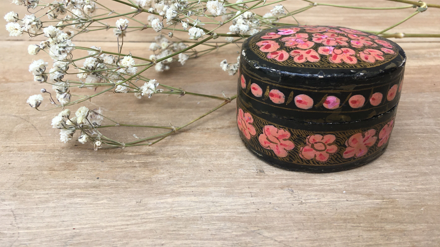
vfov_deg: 32.2
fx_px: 420
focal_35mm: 36
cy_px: 62
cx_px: 224
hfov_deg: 55.3
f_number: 2.2
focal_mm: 4.15
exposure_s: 1/215
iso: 25
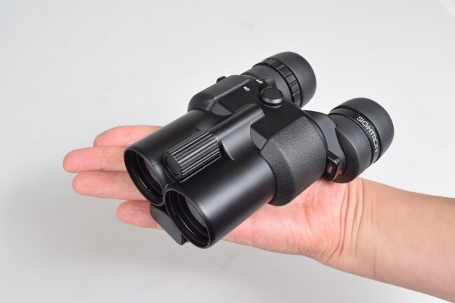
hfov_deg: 51.3
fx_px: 474
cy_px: 152
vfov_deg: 35.5
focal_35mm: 38
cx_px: 228
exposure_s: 1/15
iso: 200
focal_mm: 25
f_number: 14
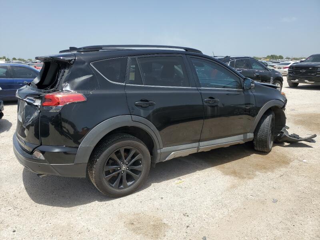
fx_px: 240
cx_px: 160
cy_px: 120
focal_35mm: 26
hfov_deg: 67.3
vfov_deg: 53.1
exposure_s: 1/3333
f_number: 1.5
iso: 50
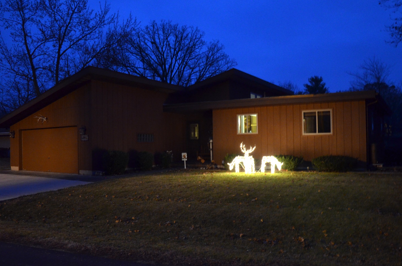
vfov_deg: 43.4
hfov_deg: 62.0
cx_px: 203
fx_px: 334
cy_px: 136
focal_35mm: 30
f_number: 3.5
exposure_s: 1/6
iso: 1600
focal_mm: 18
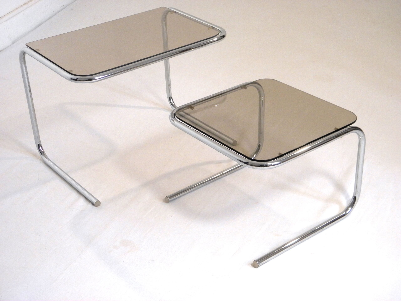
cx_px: 200
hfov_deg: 35.5
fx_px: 626
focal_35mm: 54
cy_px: 150
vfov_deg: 27.0
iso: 200
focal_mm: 9.7
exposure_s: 1/40
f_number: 4.1
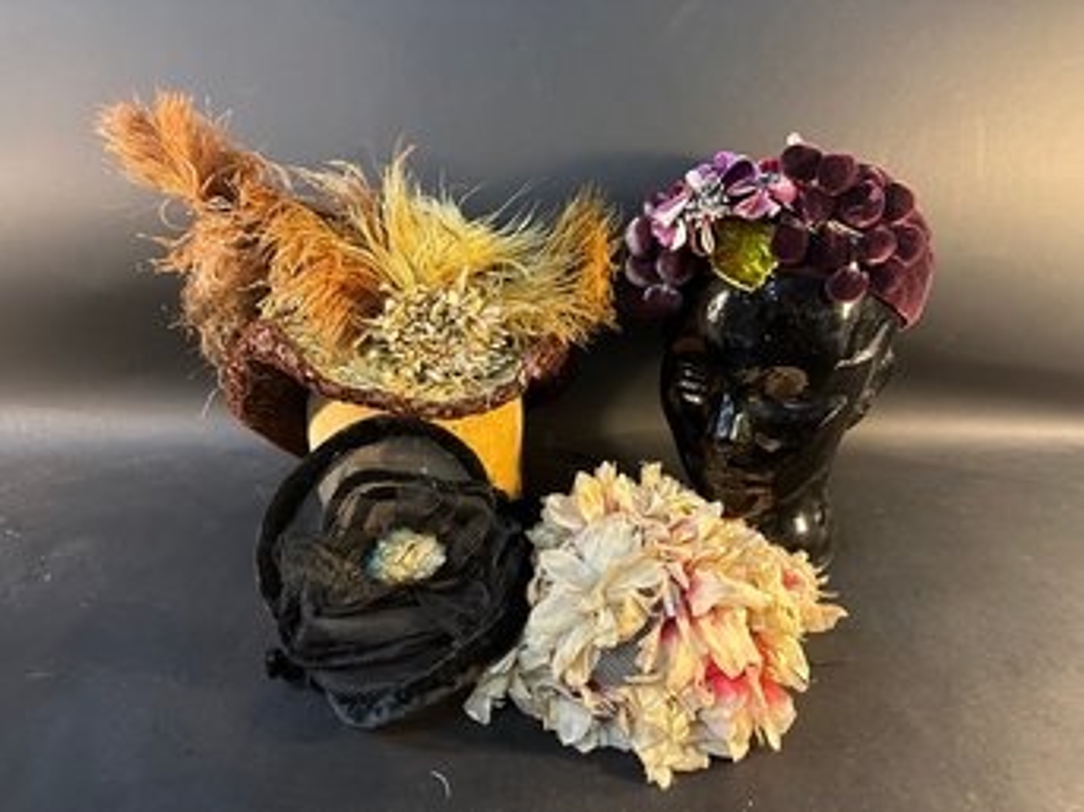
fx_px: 751
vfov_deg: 56.8
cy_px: 406
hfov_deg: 71.6
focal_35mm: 24
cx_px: 542
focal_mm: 6.86
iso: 500
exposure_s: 1/60
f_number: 1.78
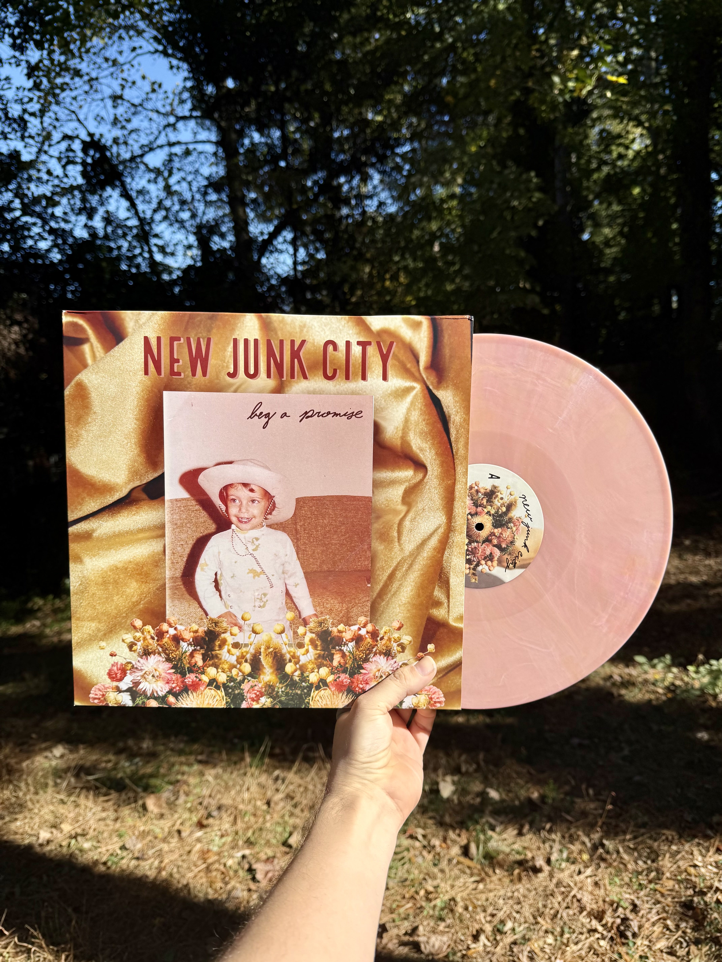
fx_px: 667
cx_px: 361
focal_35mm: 24
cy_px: 481
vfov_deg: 71.6
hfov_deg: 56.8
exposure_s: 1/4167
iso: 80
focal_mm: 6.76
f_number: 1.78
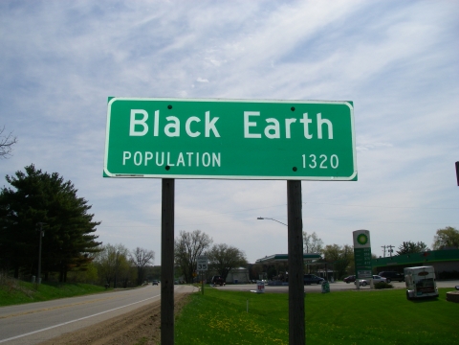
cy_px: 172
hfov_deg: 49.0
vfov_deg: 37.7
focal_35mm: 38
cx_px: 230
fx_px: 504
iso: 64
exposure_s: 1/500
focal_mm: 6.3
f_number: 6.6
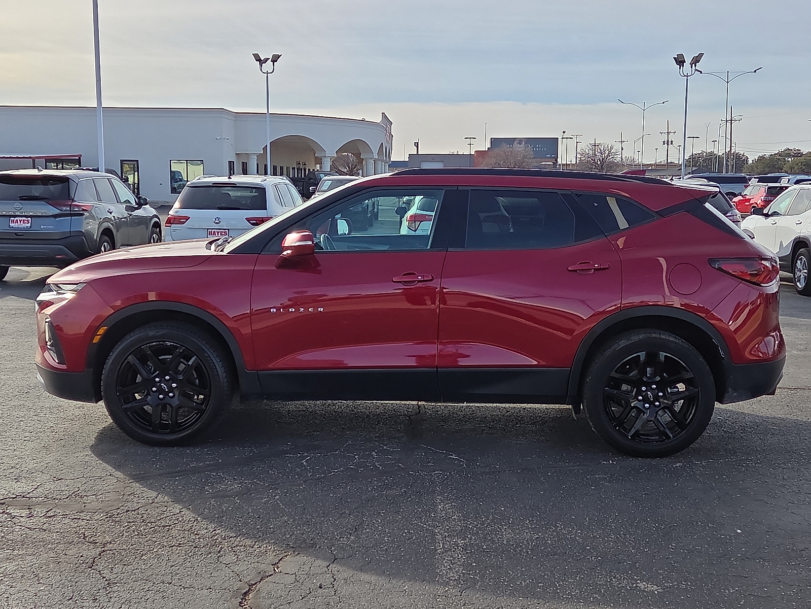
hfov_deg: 44.8
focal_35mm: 42
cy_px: 304
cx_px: 406
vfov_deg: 34.3
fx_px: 984
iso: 25
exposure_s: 1/2000
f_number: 1.8
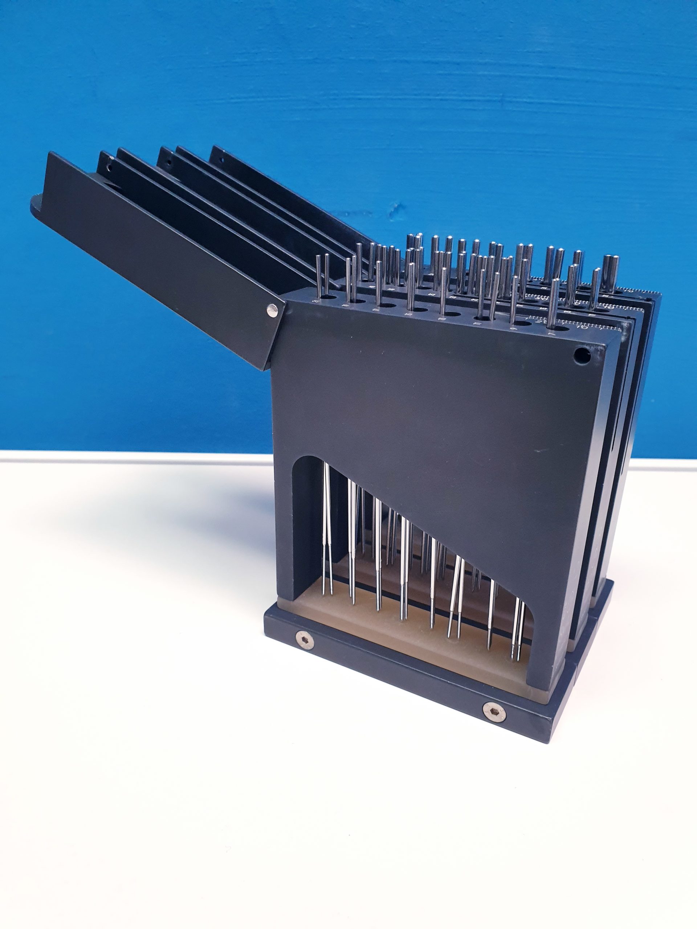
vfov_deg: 67.3
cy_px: 464
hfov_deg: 53.1
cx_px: 348
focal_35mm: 26
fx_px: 698
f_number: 2.4
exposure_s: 1/50
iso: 200
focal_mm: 4.3
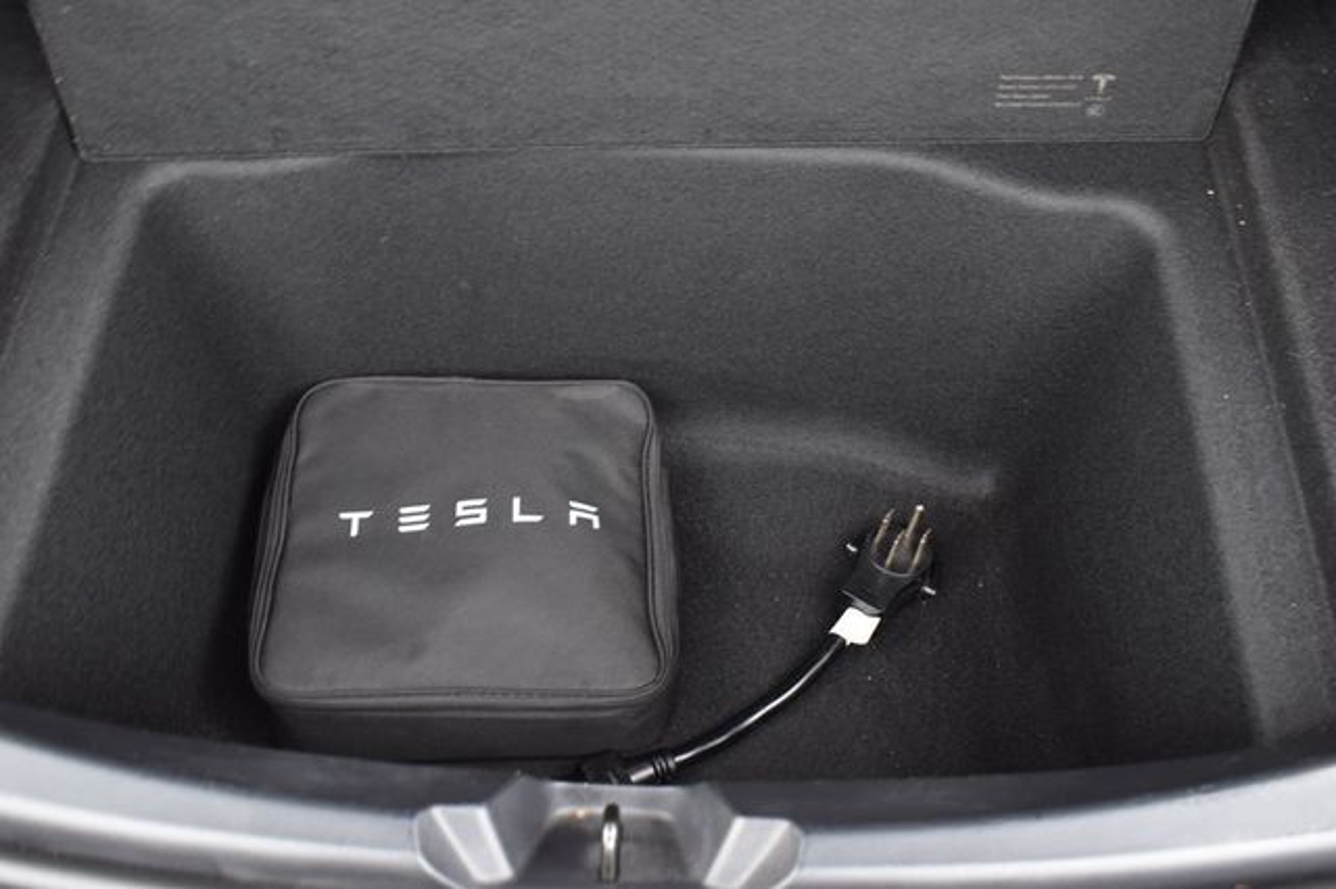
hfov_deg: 53.2
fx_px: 1335
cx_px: 668
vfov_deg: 36.8
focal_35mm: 36
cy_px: 444
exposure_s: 1/15
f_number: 6.3
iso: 720
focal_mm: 24
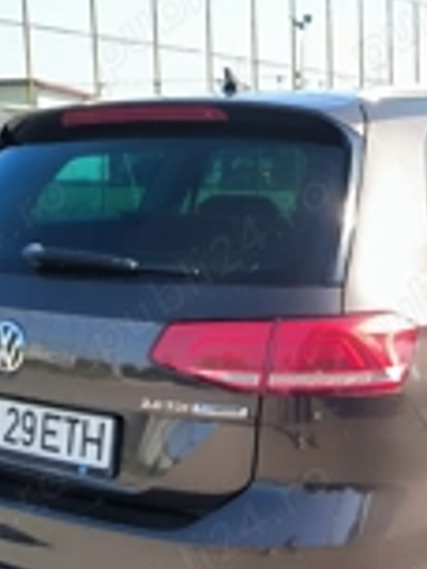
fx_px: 1036
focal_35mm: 63
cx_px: 341
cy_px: 329
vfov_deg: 30.7
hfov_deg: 23.0
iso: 50
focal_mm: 5.24
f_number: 1.7
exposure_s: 1/204
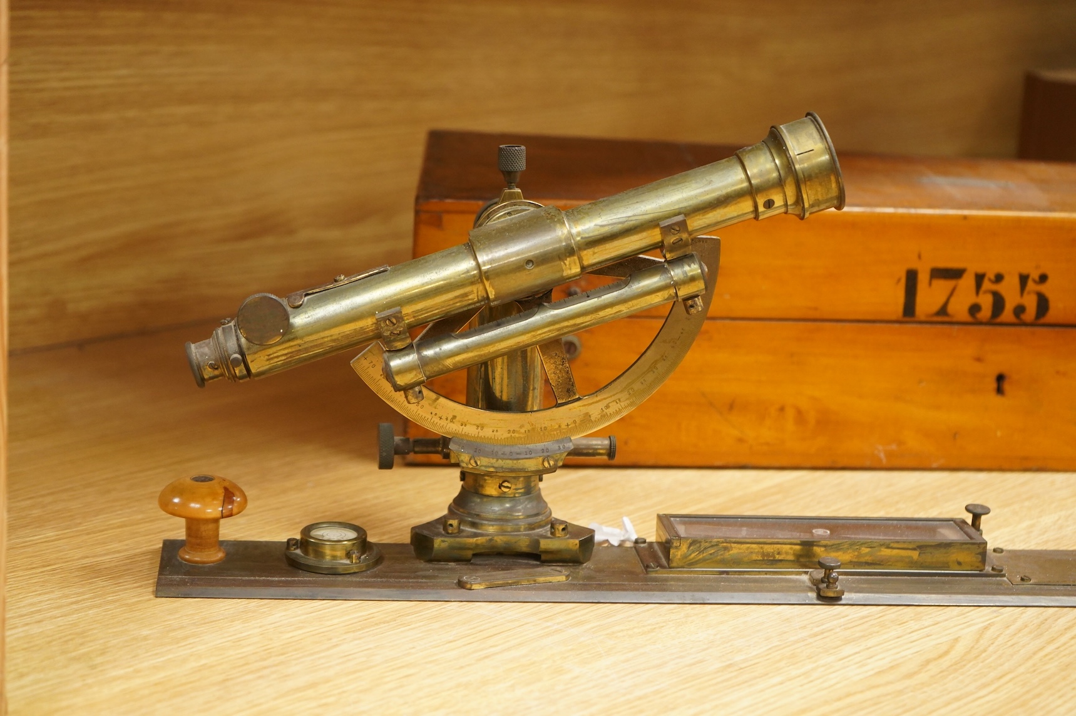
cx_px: 538
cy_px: 358
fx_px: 2090
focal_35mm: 70
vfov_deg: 19.4
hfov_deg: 28.9
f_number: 5.6
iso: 4000
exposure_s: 1/125
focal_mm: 70
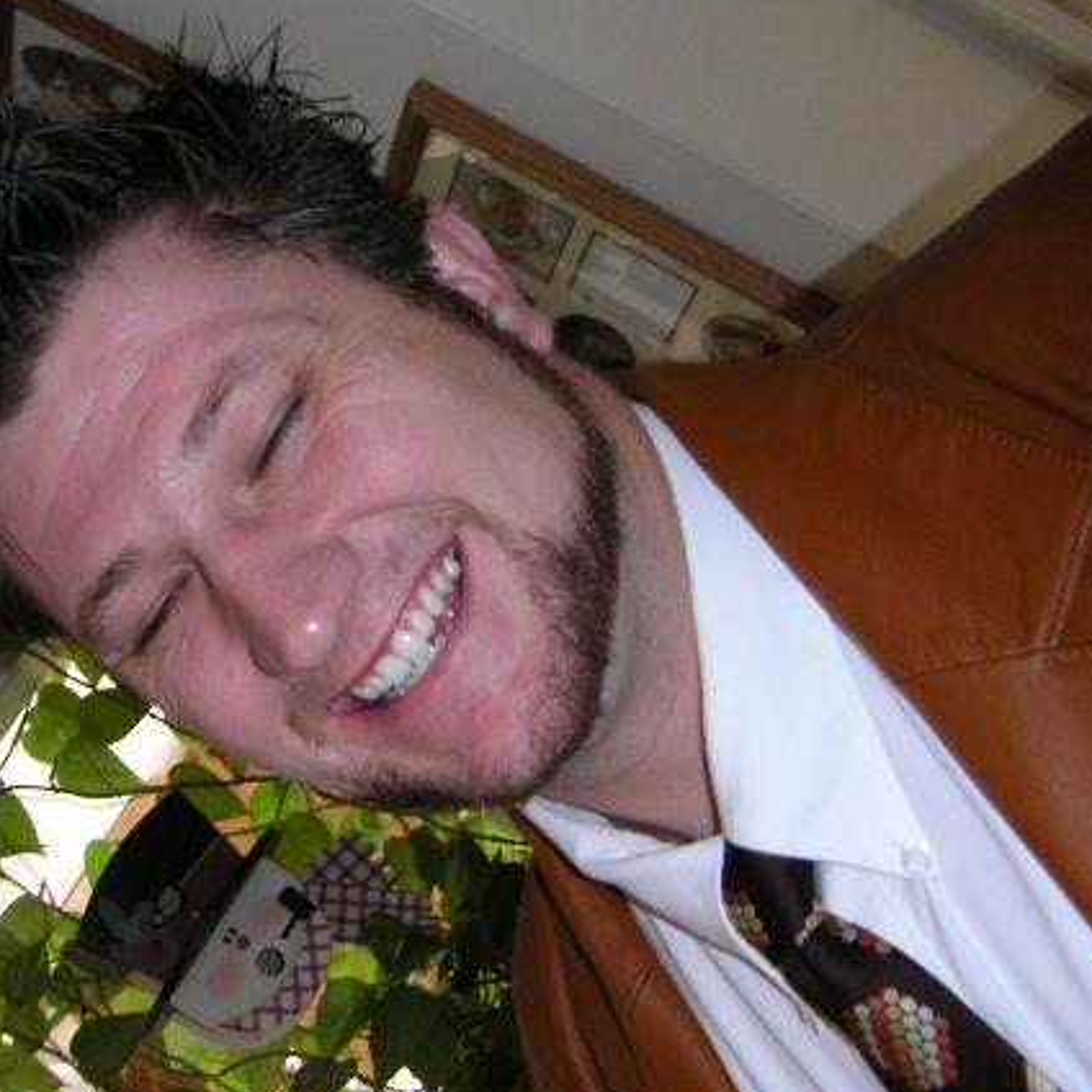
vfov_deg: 32.8
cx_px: 368
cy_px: 510
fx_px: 1856
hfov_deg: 32.5
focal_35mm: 52
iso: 200
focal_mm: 5.1
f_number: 2.8
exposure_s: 1/45
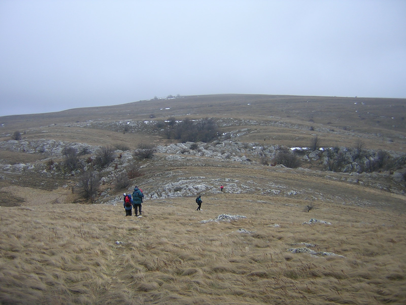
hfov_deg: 51.4
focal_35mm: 36
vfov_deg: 39.7
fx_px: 422
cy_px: 152
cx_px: 203
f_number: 2.6
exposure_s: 1/109
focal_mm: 4.7
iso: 100
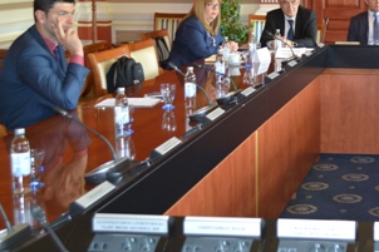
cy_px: 32
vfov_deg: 19.1
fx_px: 737
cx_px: 389
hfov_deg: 27.1
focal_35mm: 70
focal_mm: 22
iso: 800
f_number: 4
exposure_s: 1/50
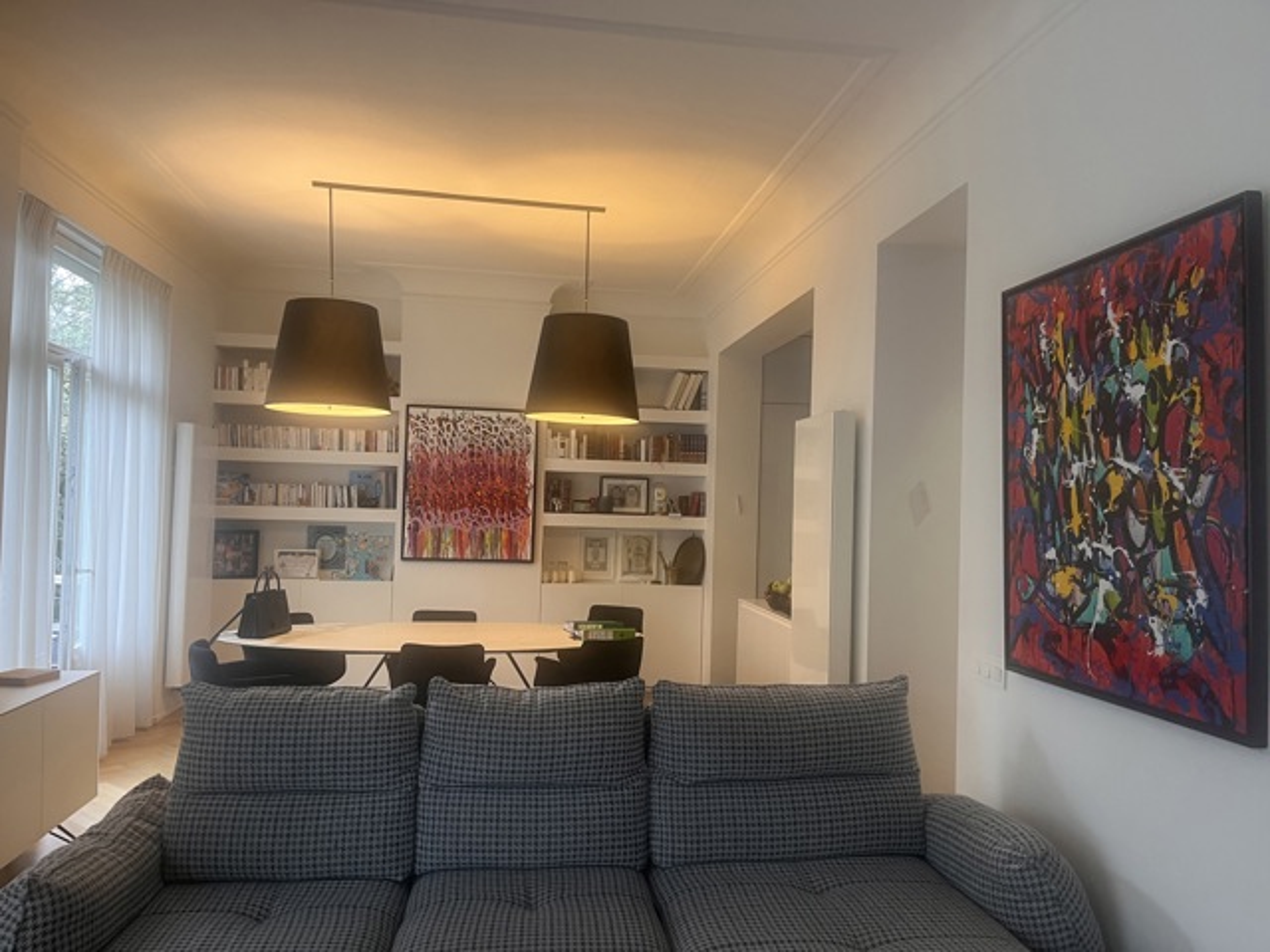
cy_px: 476
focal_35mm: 26
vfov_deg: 53.1
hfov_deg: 67.3
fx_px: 954
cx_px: 635
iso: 100
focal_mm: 5.1
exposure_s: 1/50
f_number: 1.6
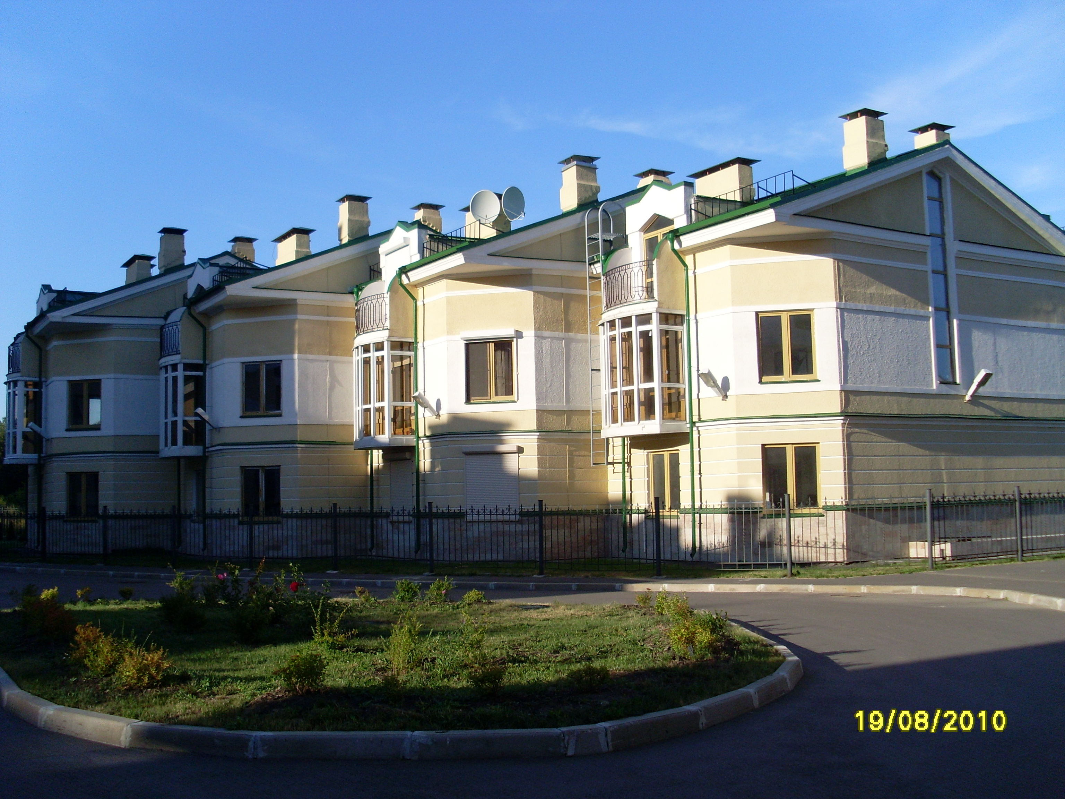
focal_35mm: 38
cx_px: 532
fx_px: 1169
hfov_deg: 49.0
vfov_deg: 37.7
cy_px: 400
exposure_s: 1/250
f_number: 7.7
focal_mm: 6.3
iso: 80
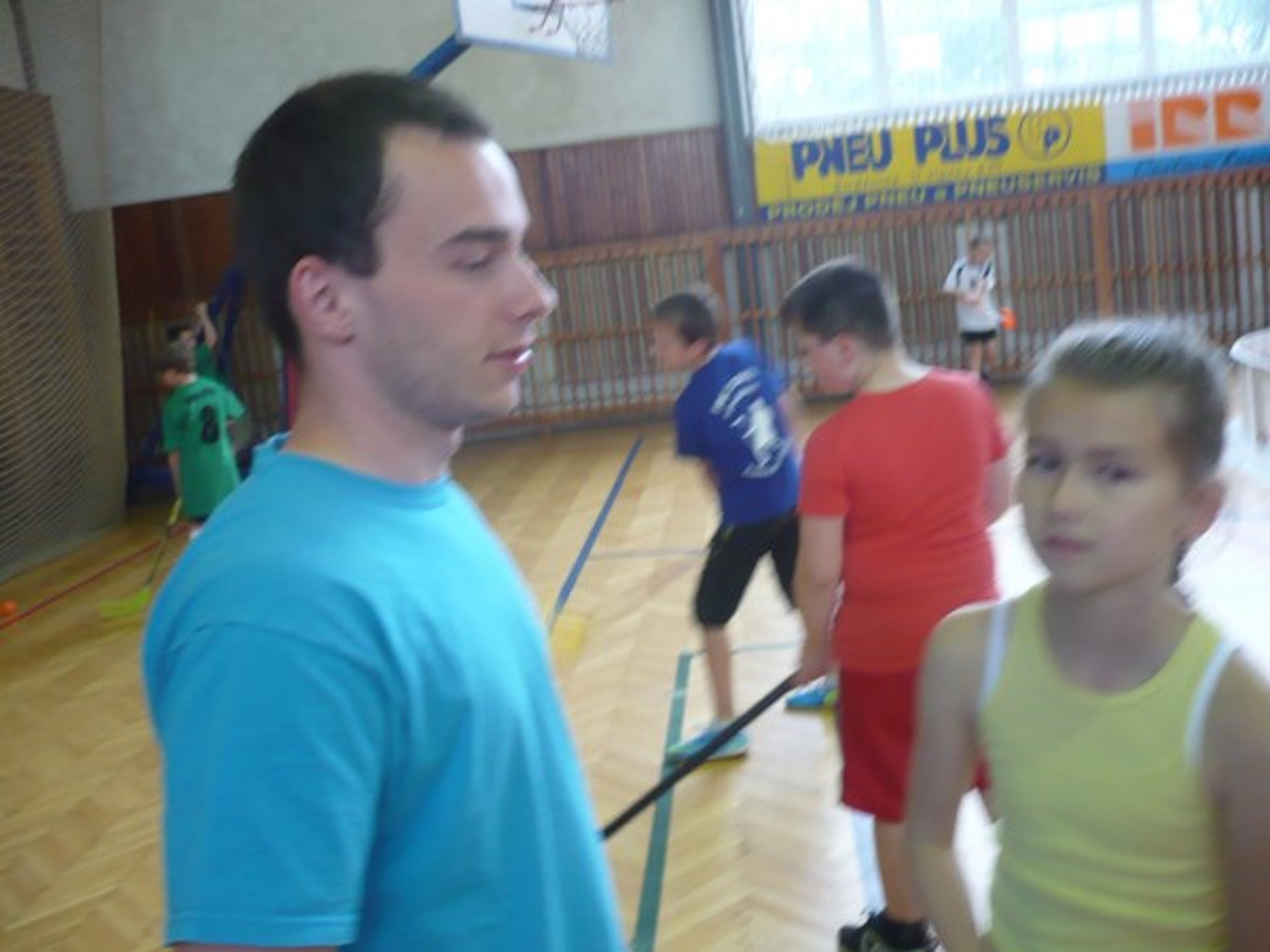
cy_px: 476
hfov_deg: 52.6
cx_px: 635
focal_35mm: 35
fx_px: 1284
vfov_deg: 40.7
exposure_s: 1/30
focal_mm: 5.8
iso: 200
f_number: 2.8
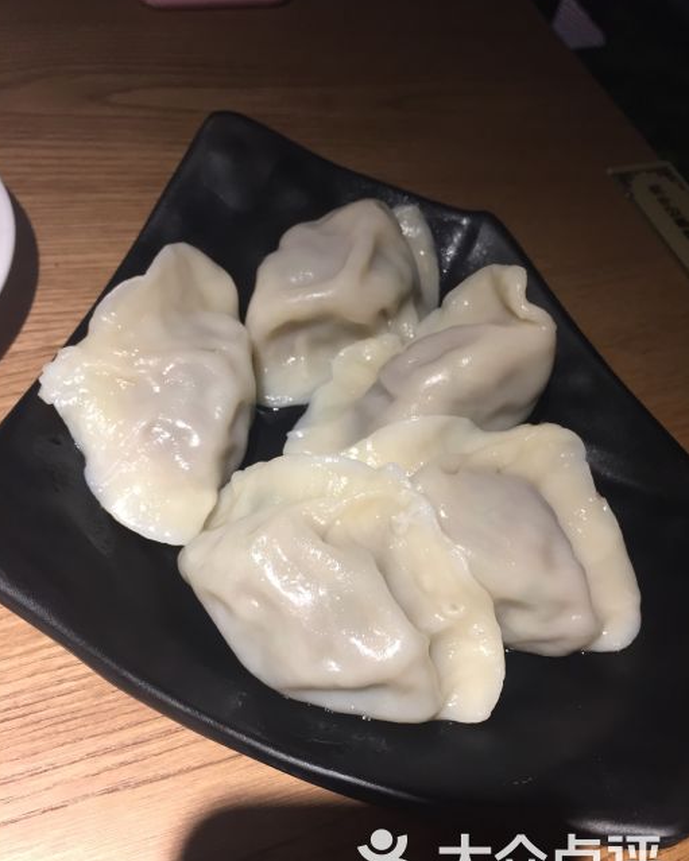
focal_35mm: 31
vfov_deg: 57.1
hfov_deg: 47.1
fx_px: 790
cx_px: 342
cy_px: 459
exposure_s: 1/33
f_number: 2.2
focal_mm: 4.15
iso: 32
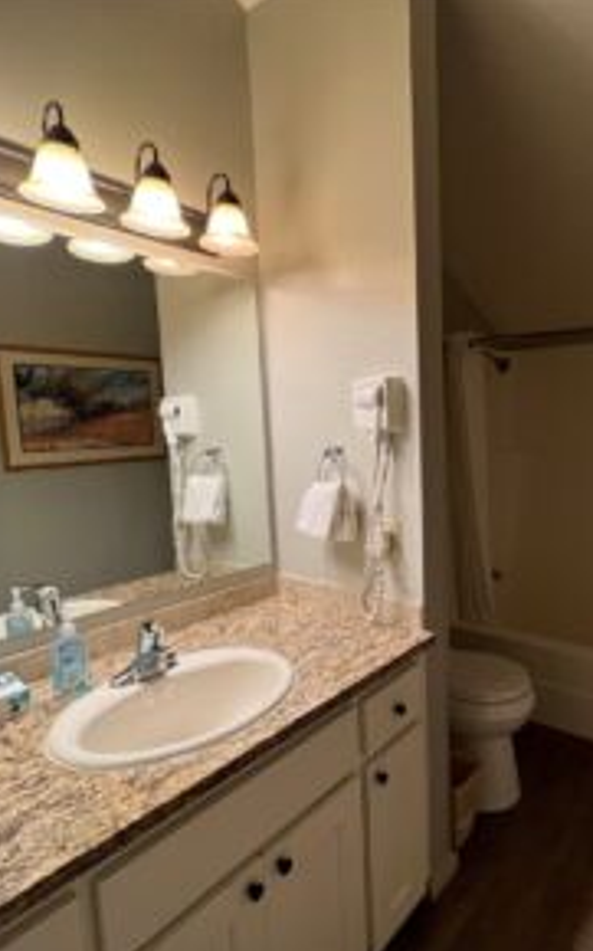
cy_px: 482
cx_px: 416
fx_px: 492
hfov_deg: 60.0
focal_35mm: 19
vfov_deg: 88.0
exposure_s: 1/120
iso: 160
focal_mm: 1.57
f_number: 1.8
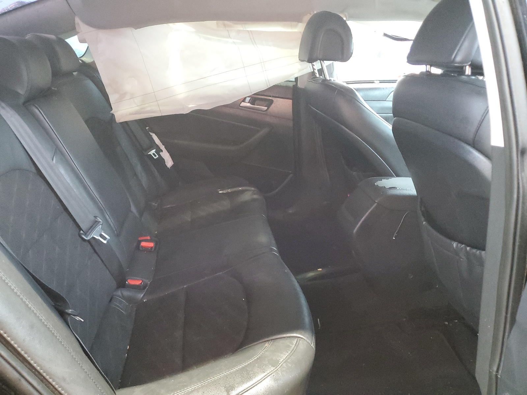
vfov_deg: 53.1
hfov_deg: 67.3
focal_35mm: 26
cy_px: 198
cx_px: 264
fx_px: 396
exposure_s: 1/15
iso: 593
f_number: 1.5
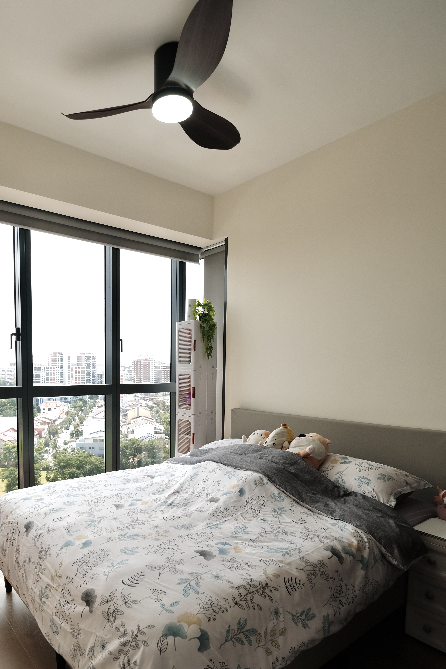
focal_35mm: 21
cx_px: 150
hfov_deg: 58.2
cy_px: 395
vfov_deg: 80.4
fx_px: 390
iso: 640
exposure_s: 1/320
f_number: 4
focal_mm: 10
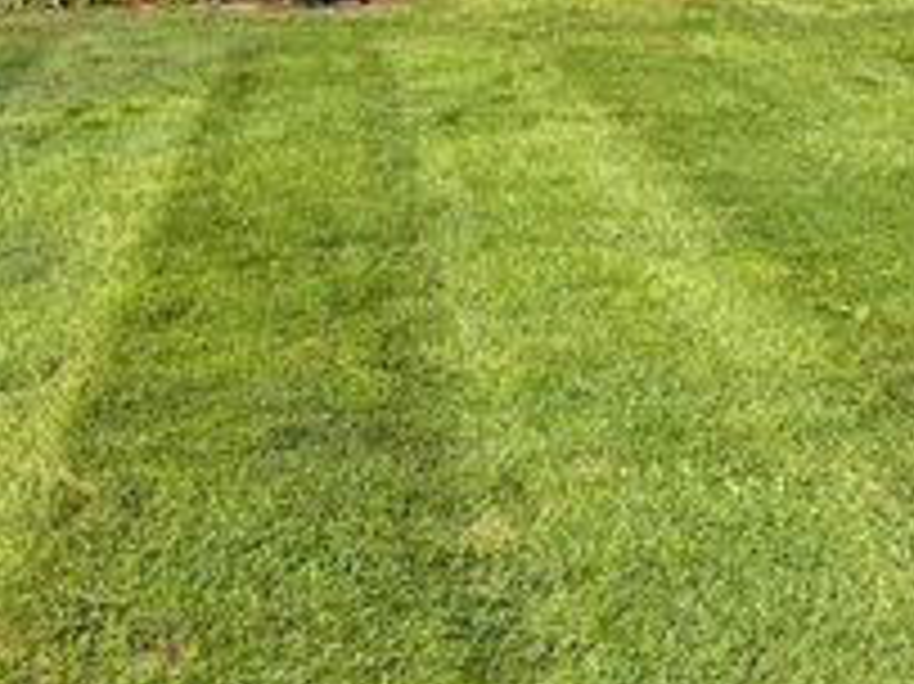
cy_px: -97
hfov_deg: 30.3
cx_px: 473
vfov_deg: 21.5
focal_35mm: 64
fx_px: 1689
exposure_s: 1/2967
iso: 50
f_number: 1.6
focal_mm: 5.1
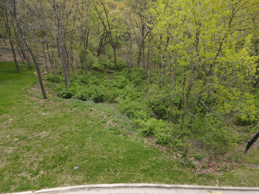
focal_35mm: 24
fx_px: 180
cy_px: 97
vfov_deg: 56.8
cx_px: 130
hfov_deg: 71.6
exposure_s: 1/320
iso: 100
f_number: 2.8
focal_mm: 4.5
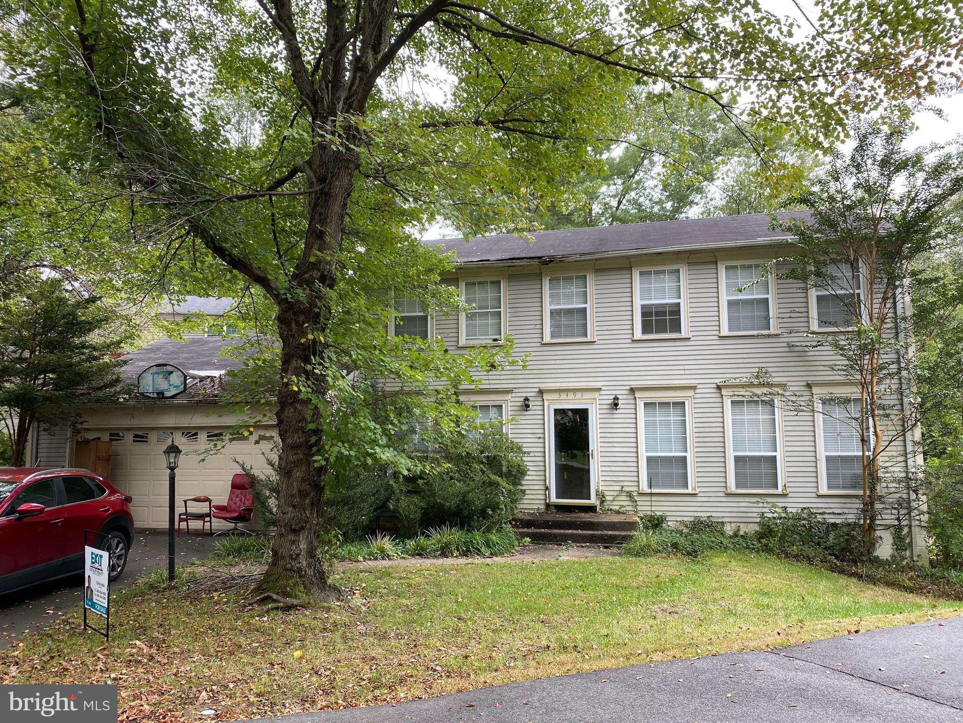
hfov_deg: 67.3
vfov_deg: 53.1
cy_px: 362
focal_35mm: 26
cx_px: 482
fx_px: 723
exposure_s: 1/121
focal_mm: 4.25
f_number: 1.8
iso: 32
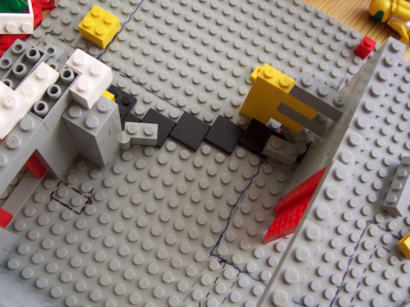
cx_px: 205
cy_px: 154
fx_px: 438
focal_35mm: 37
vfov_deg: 38.7
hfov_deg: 50.1
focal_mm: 5.6
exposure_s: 1/30
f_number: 2.8
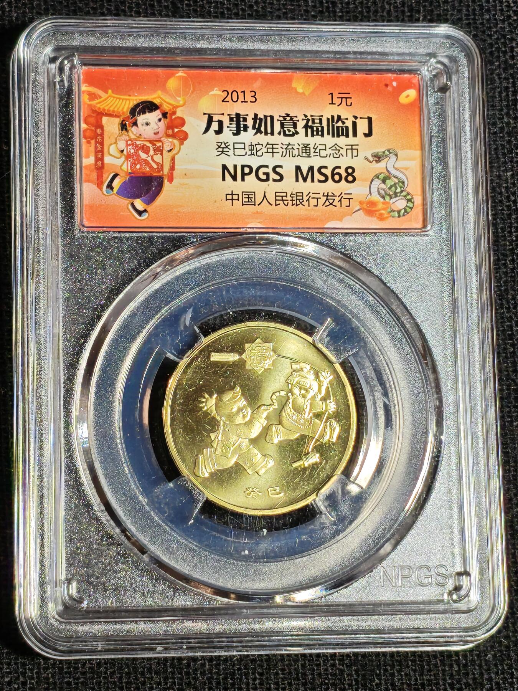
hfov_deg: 13.8
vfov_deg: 18.4
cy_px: 346
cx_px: 259
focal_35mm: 107
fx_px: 2135
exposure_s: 1/649
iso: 50
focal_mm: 4.94
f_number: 1.5
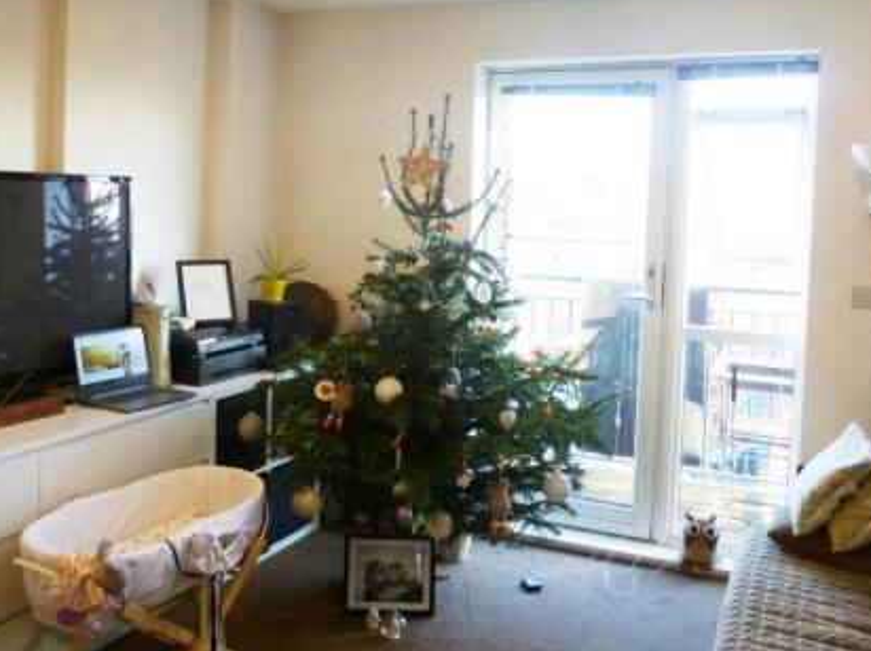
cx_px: 403
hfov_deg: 54.0
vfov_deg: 41.4
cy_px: 238
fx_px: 855
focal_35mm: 34
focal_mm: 4.3
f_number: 3.3
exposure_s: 1/60
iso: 320
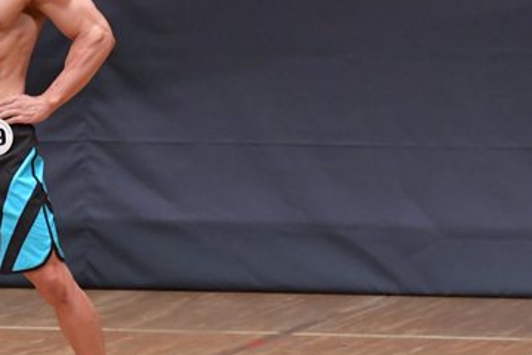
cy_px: 142
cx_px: 10
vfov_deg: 2.2
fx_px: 9073
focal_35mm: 614
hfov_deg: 3.4
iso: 6400
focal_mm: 190
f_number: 5.6
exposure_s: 1/400
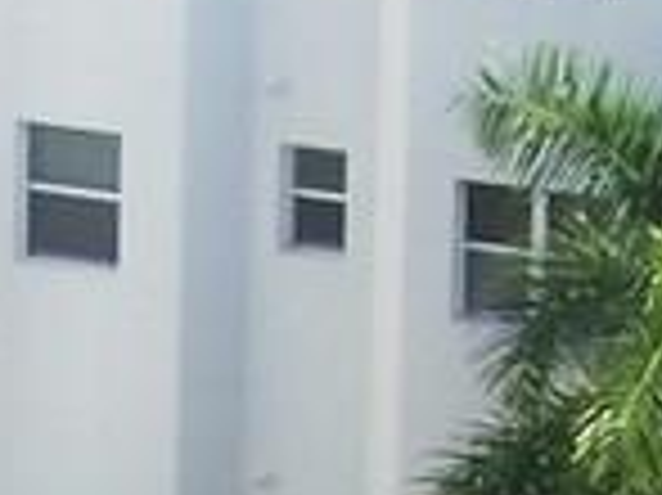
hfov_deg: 3.5
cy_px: 1516
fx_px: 10892
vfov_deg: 2.6
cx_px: -95
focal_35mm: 570
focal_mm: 13.5
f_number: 8
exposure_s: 1/125
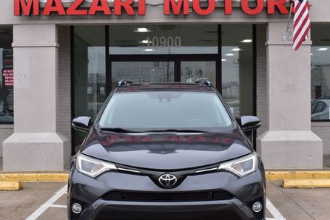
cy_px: 115
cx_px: 169
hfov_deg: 35.6
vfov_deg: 24.2
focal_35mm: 56
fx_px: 513
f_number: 9
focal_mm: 26
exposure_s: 1/125
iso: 400
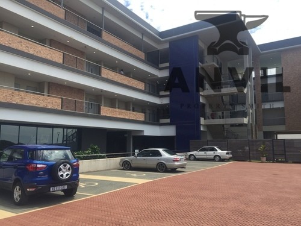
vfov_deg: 48.2
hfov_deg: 61.7
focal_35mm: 29
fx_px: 252
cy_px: 113
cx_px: 150
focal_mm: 4.15
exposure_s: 1/1522
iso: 32
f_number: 2.2
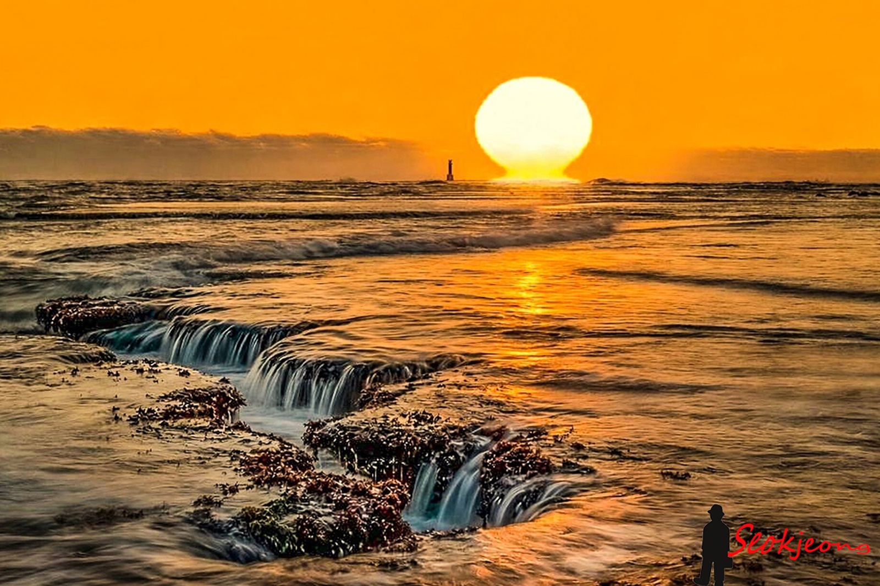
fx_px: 4935
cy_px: 293
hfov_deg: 10.2
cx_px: 440
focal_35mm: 202
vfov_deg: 6.8
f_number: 9
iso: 100
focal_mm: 135
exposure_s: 1/160
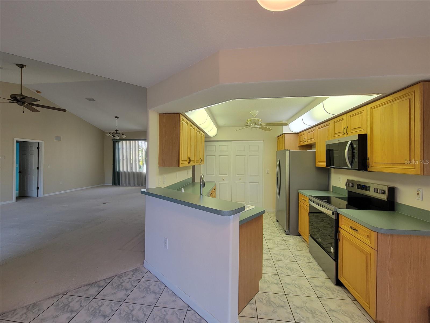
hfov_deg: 106.2
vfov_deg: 89.9
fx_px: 161
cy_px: 162
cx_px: 215
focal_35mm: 13
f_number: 2.2
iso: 80
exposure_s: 1/60
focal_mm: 2.2
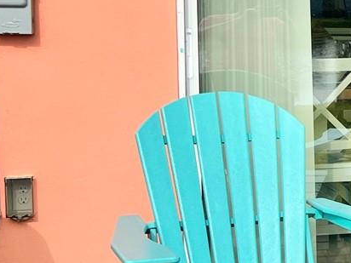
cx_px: 632
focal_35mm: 101
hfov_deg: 16.3
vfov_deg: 14.6
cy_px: 100
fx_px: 1024
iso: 50
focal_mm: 5.7
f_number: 1.5
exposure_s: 1/5587
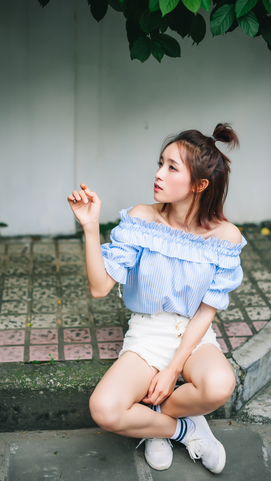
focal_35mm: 53
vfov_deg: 39.2
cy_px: 243
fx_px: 677
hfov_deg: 22.6
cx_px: 124
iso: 200
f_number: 1.8
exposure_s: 1/640
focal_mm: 50
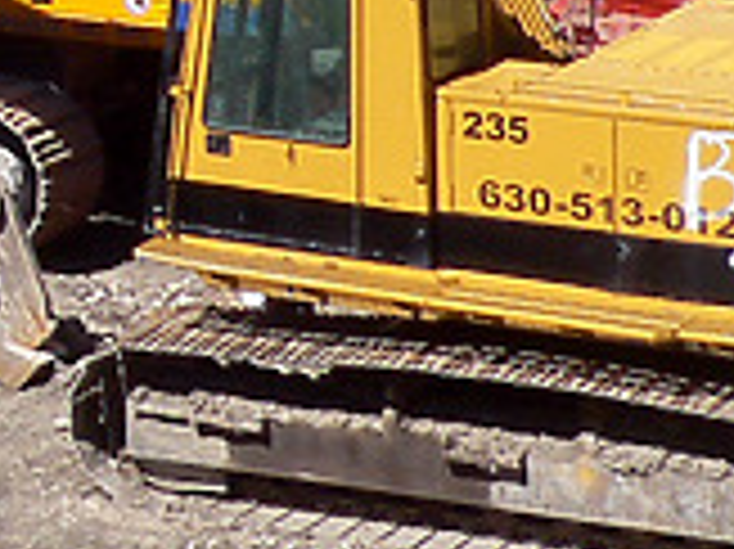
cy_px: -754
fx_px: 4217
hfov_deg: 9.6
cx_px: -500
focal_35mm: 199
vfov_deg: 7.0
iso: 80
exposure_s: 1/500
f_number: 4
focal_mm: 6
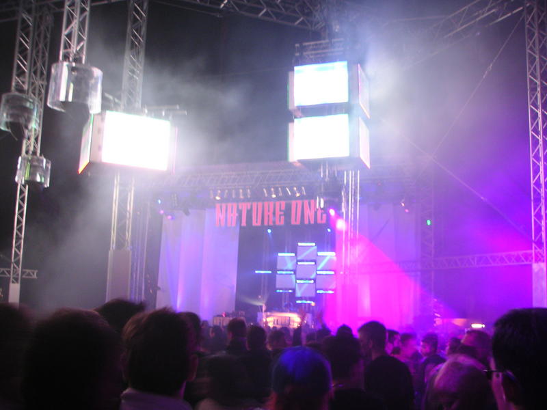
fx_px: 600
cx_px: 274
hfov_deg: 49.0
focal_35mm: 38
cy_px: 205
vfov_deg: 37.7
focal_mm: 6
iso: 100
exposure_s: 1/4
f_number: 2.8
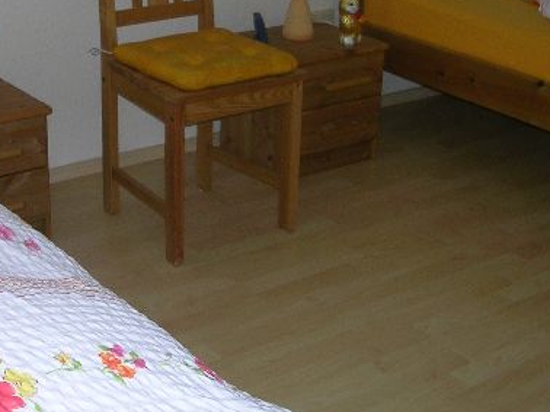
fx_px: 1080
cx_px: 178
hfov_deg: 28.4
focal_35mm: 68
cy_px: 127
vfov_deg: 21.5
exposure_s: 1/60.1
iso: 50
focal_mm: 5.8
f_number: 2.8
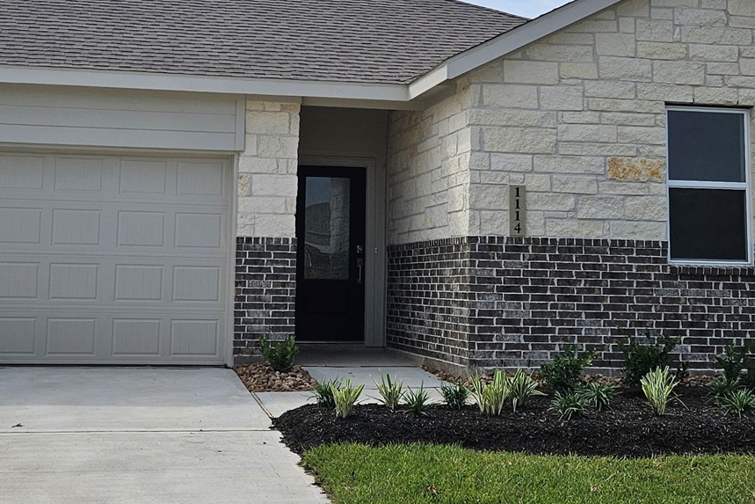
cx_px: 319
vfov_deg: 23.5
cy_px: 115
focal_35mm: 57
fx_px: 1196
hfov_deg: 35.0
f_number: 1.8
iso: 25
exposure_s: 1/5489
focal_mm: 5.4
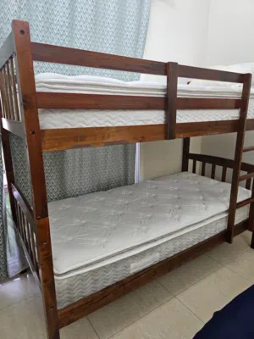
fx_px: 225
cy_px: 170
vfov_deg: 73.9
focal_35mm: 23
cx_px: 127
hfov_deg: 58.9
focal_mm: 6.3
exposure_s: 1/50
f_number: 1.7
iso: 640
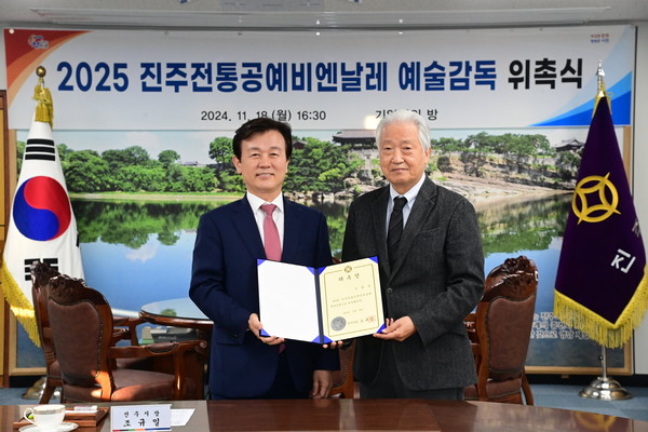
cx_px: 324
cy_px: 216
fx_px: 1404
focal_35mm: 78
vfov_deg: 17.5
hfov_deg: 26.0
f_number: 7.1
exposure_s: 1/250
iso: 6400
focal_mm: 78
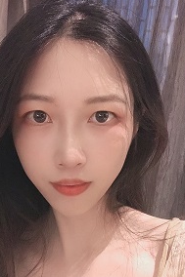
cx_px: 59
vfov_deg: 43.3
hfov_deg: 29.6
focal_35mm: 45
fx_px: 347
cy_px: 171
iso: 800
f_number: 2.2
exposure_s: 1/34
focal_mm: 2.87
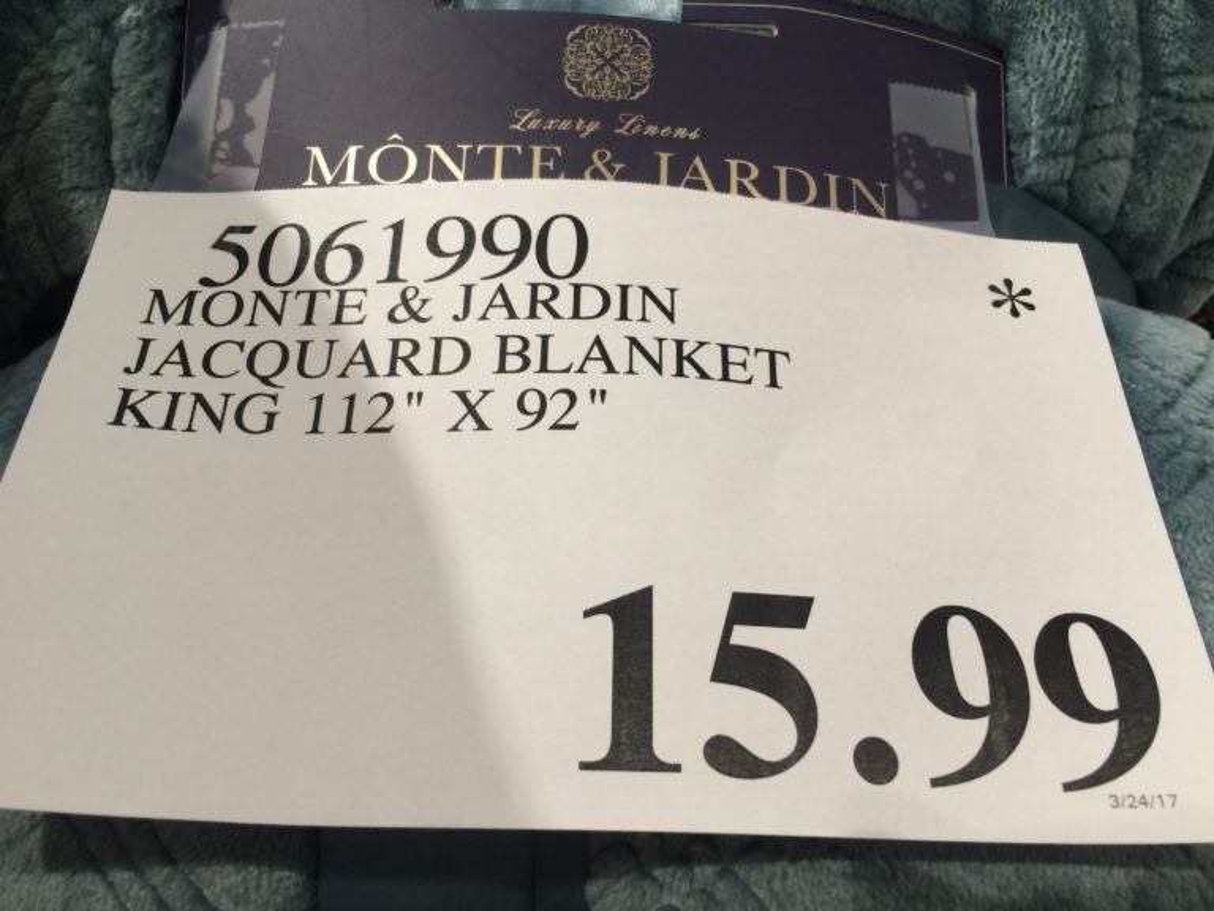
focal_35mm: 29
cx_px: 607
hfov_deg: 61.7
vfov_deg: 48.2
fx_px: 1017
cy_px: 456
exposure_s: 1/30
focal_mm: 4.15
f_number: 2.2
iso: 64
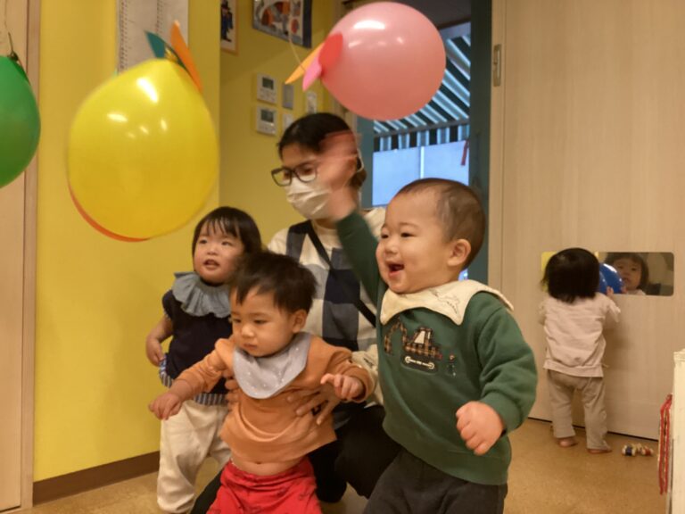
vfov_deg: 45.4
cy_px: 257
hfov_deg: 58.4
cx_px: 342
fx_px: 613
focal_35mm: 31
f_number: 2.4
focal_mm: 3.3
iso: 250
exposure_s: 1/60
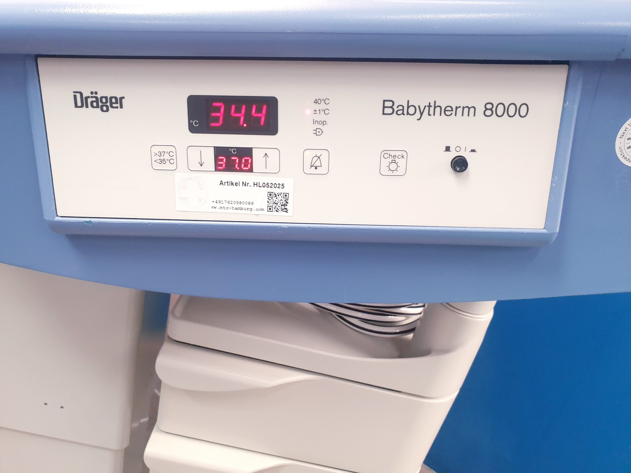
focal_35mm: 26
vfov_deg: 53.1
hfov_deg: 67.3
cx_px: 316
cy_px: 236
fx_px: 474
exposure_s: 1/50
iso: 320
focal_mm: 4.3
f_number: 2.4
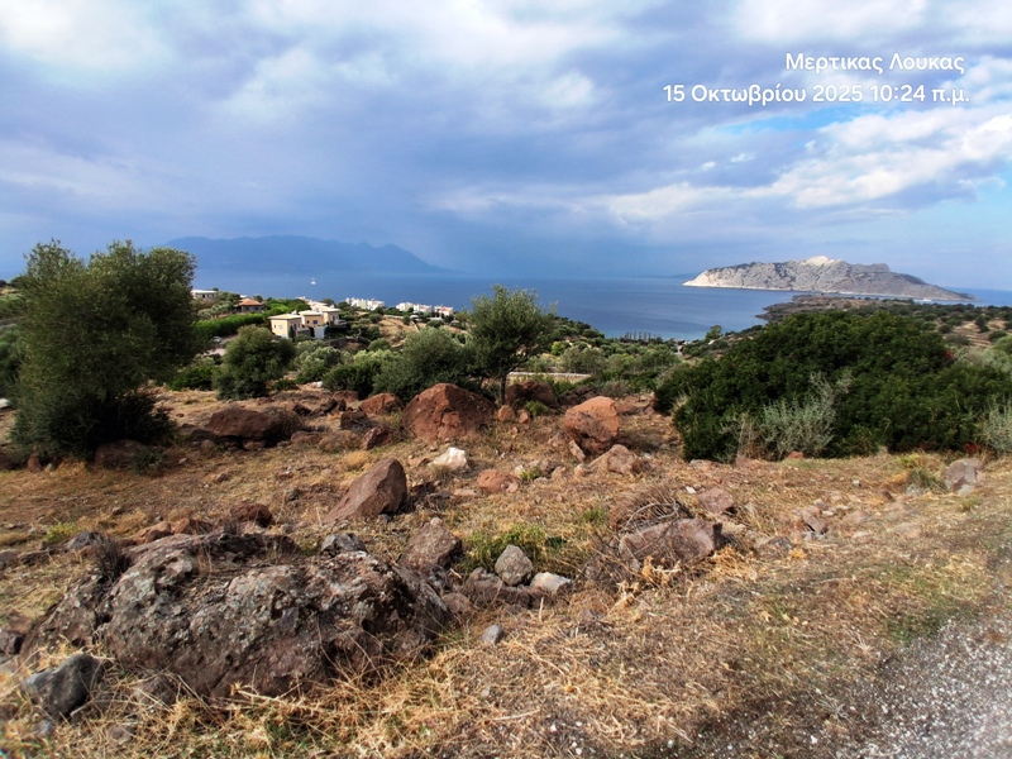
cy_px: 380
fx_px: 497
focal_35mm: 17
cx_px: 506
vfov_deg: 74.7
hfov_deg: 91.0
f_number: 2.2
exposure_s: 1/932
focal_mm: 1.4
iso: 50
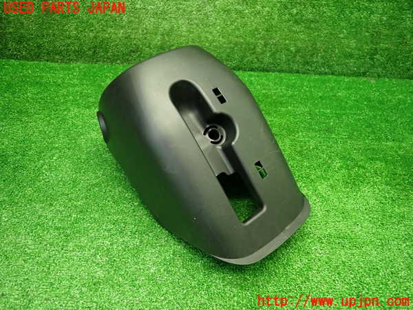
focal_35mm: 25
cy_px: 155
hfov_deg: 69.4
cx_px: 206
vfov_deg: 54.9
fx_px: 298
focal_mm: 4.5
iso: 200
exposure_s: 1/30
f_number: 2
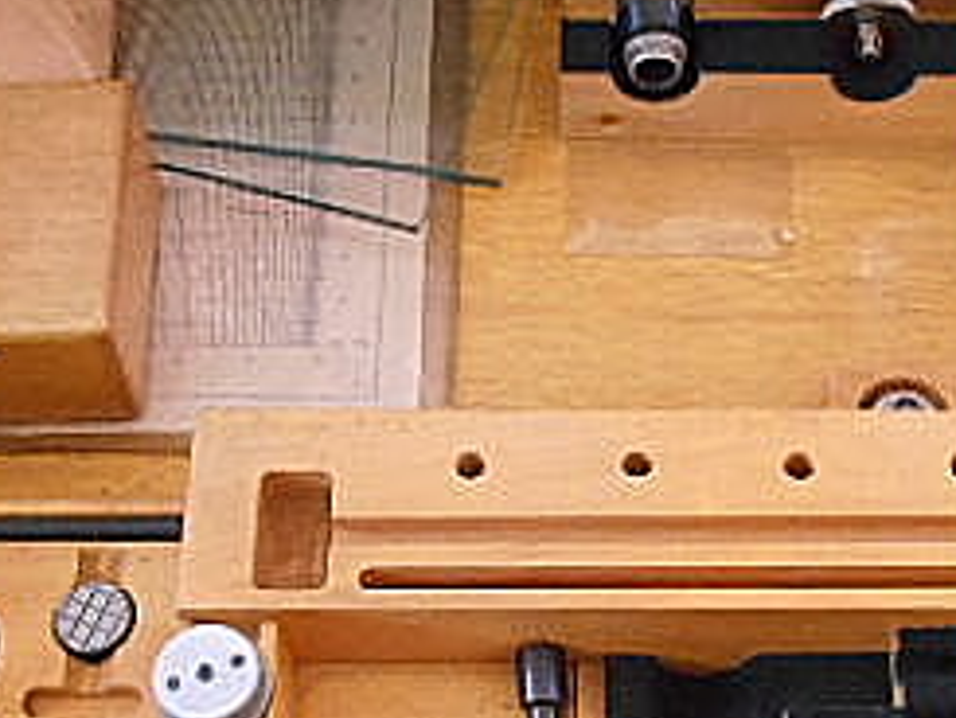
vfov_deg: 21.3
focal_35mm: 68
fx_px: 1879
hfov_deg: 28.4
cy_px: 593
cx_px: 632
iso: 800
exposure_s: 1/50
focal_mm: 4.7
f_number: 3.4
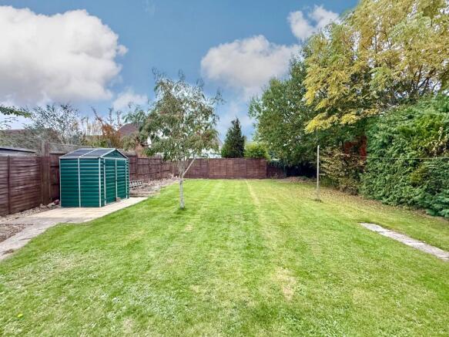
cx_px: 224
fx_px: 182
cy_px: 168
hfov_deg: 102.1
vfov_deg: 85.7
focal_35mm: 14
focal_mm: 2.22
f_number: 2.2
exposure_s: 1/99
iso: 200
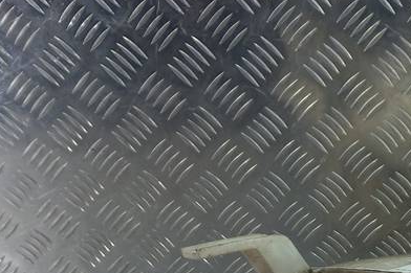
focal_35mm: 68
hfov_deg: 28.8
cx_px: 349
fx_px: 776
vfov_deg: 18.2
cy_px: 389
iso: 50
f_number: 1.8
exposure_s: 1/50
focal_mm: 4.6
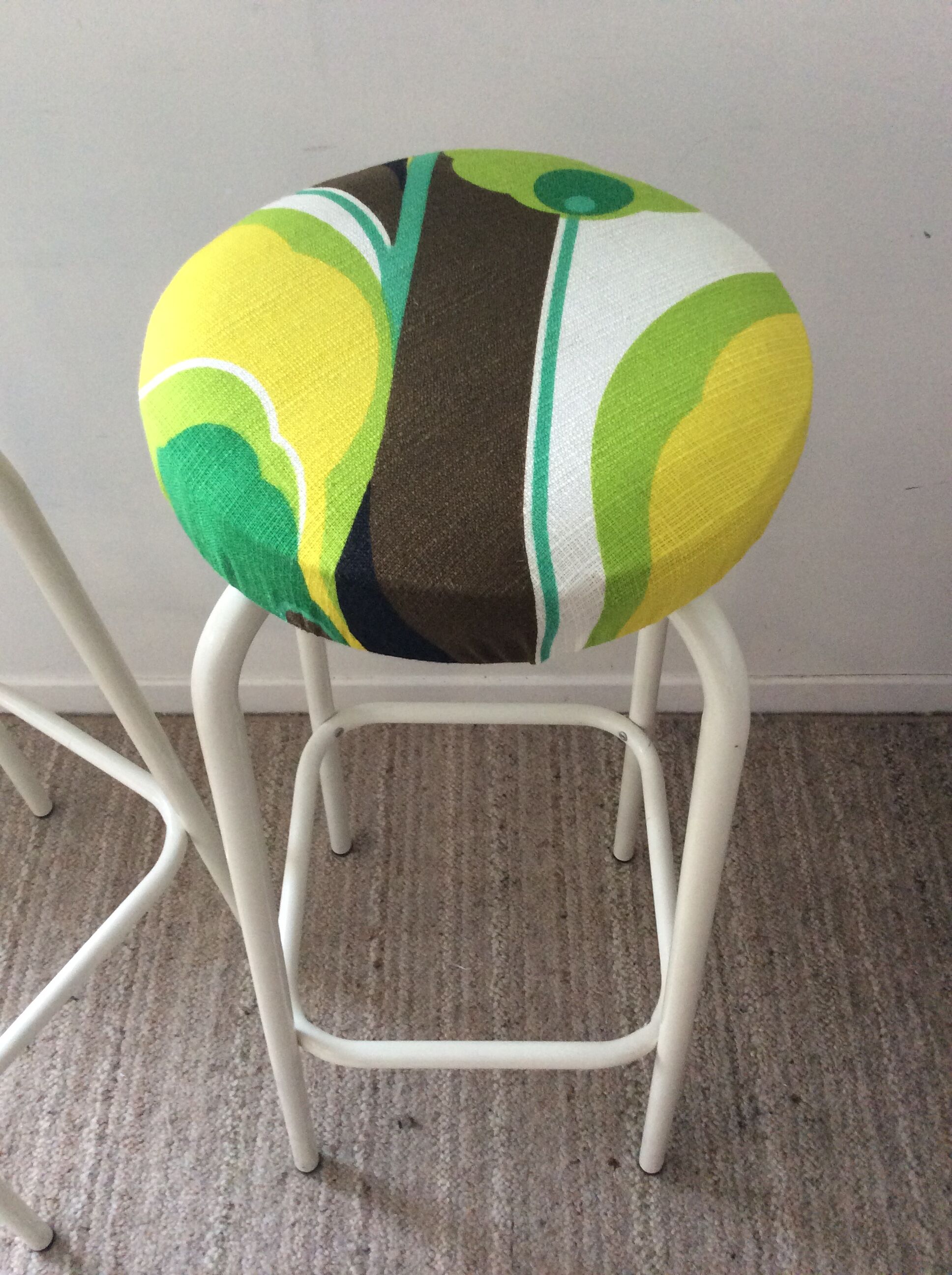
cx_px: 476
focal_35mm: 32
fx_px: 1177
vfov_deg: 56.9
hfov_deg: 44.1
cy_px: 638
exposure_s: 1/25
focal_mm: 3.3
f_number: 2.4
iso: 125
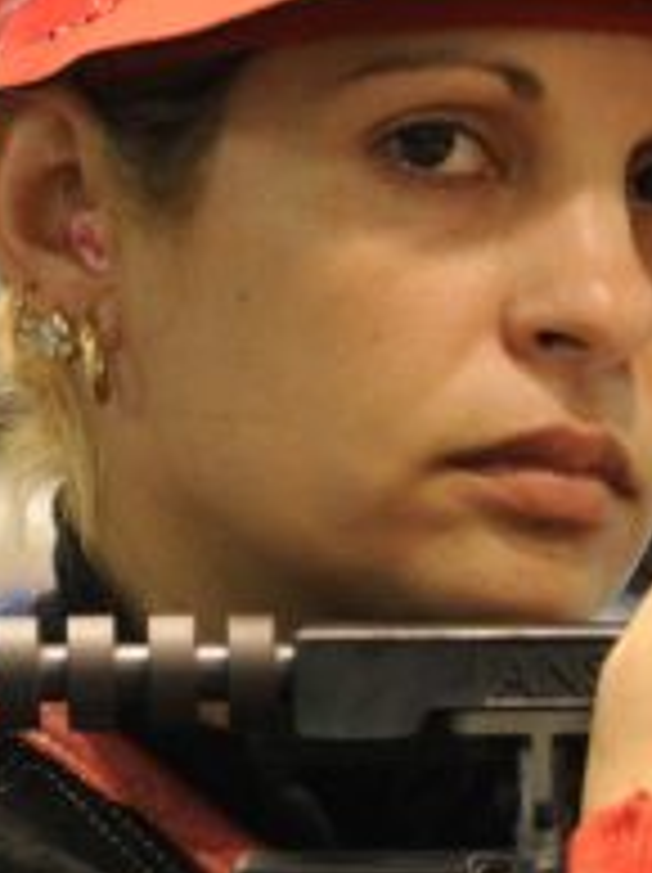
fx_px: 22929
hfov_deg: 1.6
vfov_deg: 2.2
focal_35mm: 911
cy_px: 410
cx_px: 859
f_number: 3.2
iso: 1000
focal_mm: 300
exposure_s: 1/125
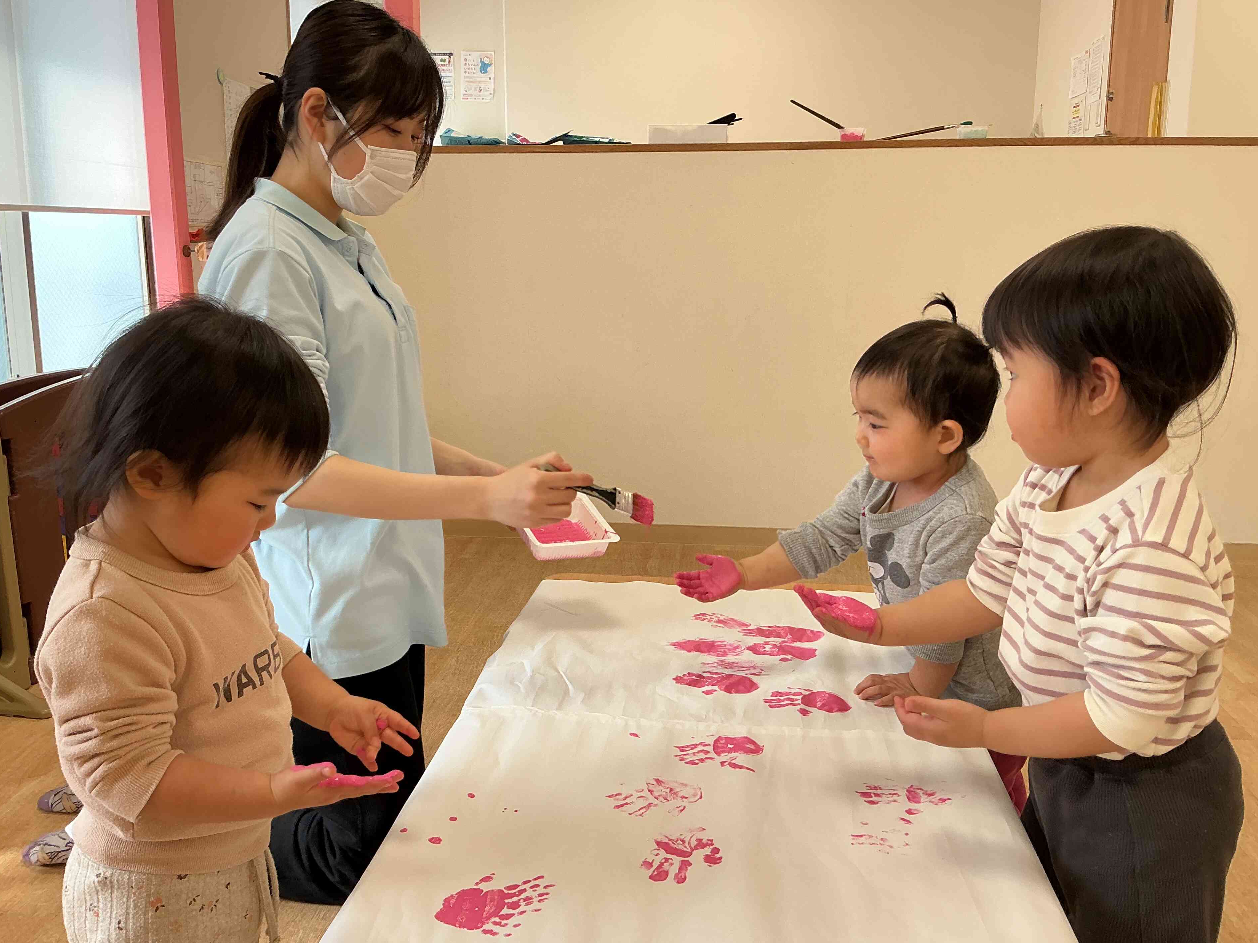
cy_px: 477
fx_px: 1127
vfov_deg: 45.4
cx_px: 600
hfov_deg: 58.3
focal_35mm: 31
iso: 20
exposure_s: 1/120
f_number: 1.8
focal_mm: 3
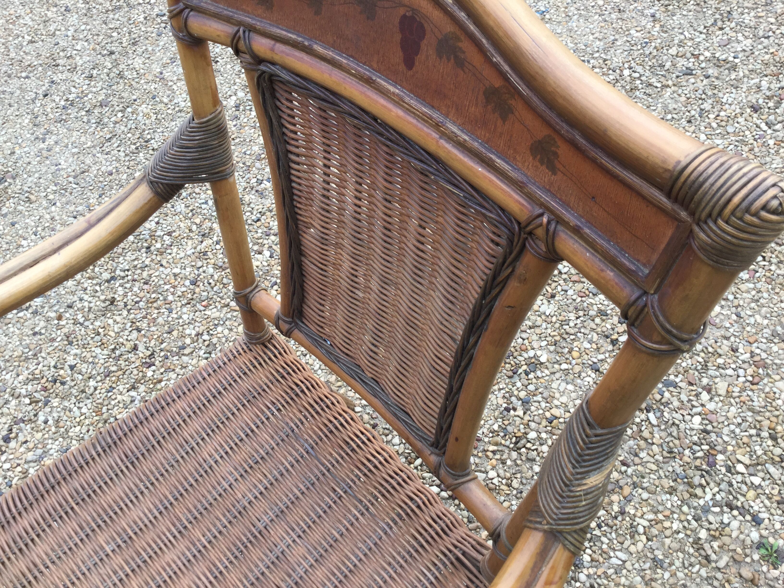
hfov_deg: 58.4
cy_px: 294
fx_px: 702
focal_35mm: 31
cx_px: 392
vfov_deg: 45.4
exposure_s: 1/100
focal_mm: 3.3
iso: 32
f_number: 2.4
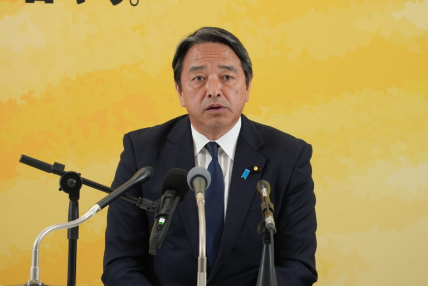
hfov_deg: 6.9
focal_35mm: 300
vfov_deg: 4.6
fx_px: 3566
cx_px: 214
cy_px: 143
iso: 1000
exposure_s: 1/100
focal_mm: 200
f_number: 5.6
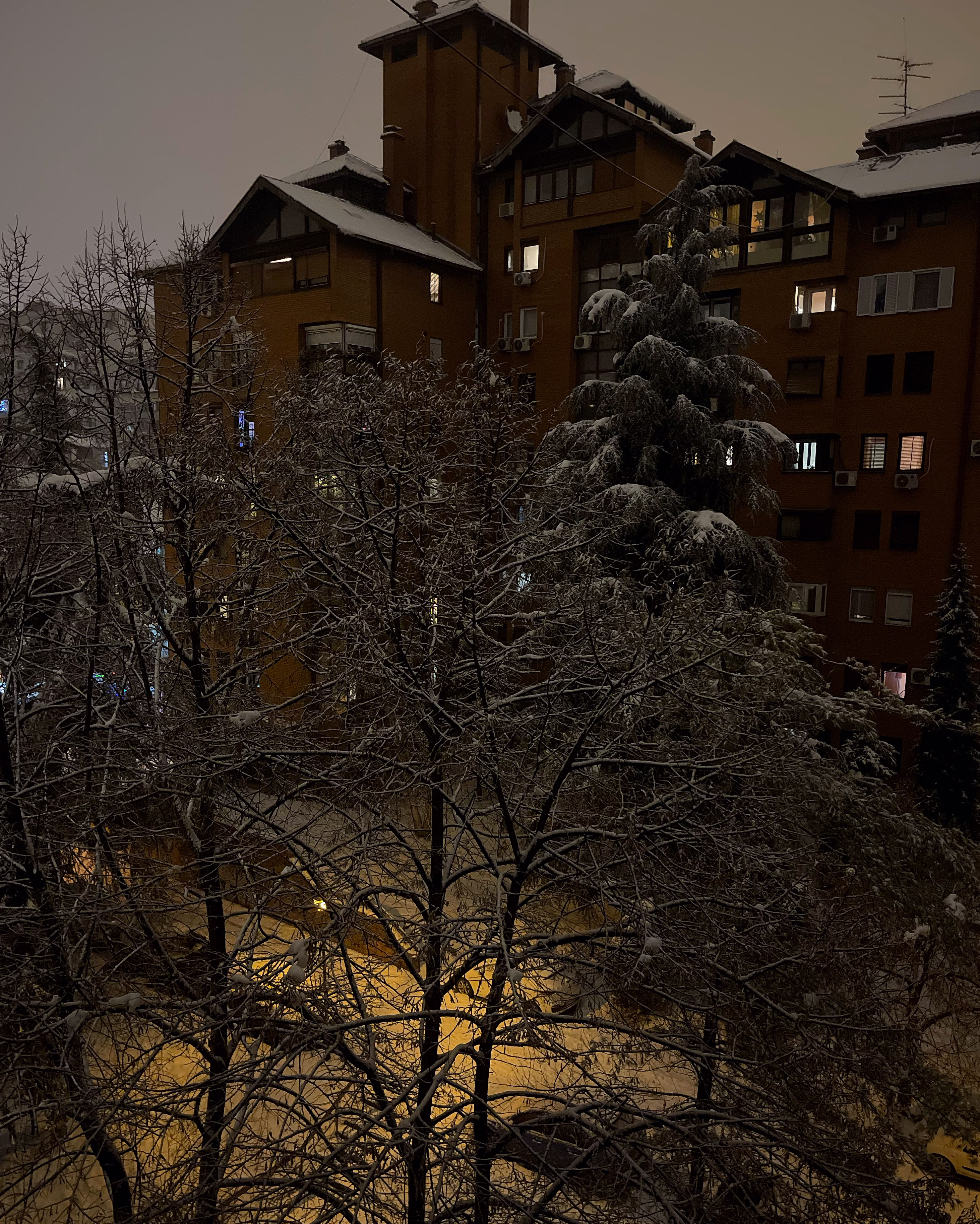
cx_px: 492
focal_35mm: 28
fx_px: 1015
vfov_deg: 62.2
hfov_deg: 51.5
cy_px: 634
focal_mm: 5.1
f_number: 1.6
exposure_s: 1/33
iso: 2500
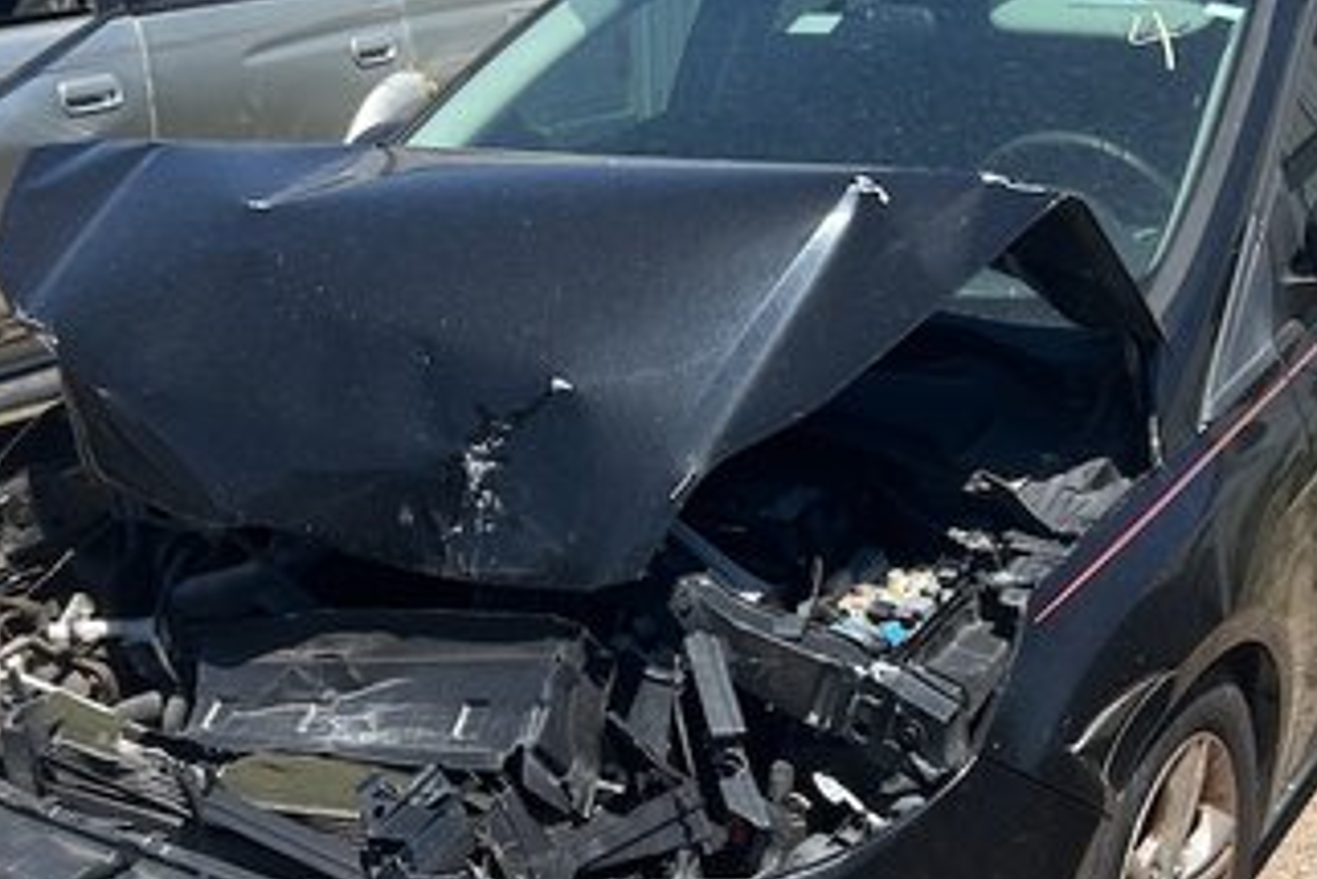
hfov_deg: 37.5
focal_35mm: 53
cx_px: 648
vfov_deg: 25.4
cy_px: 566
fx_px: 1940
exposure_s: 1/3077
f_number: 1.5
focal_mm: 5.7
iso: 50
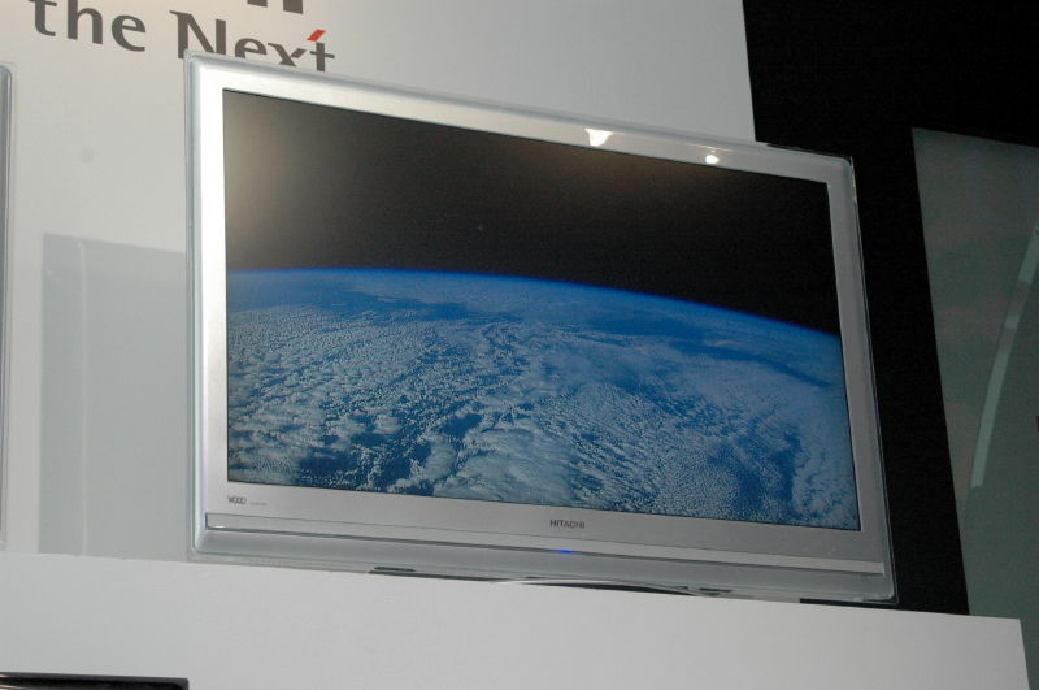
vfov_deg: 16.5
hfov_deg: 24.7
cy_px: 345
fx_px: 2378
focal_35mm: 82
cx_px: 520
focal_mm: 55
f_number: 7.1
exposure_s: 1/200
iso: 1250
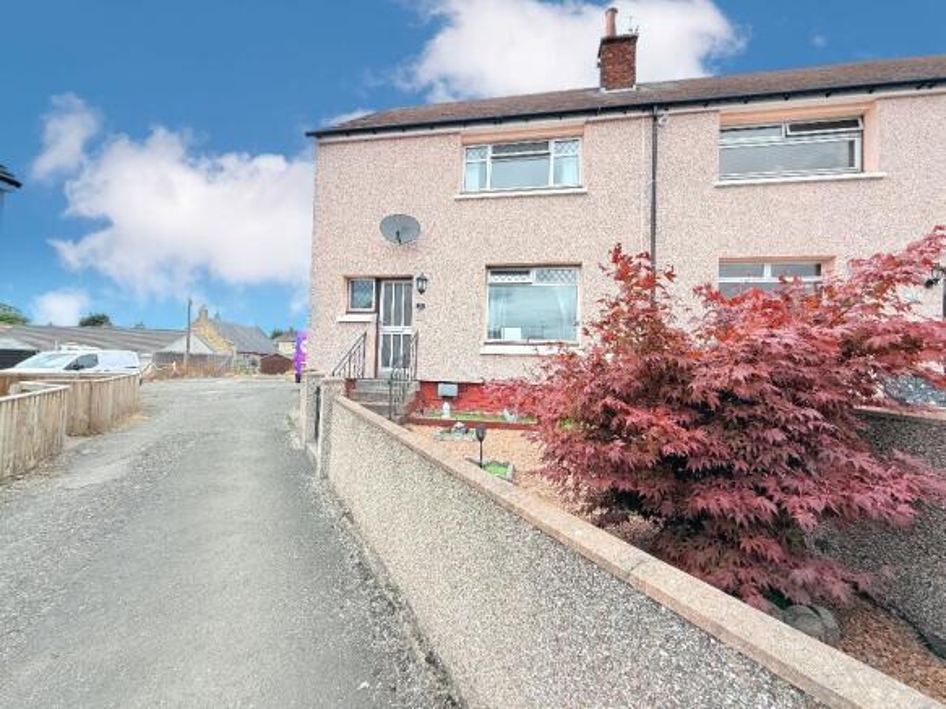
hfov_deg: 102.1
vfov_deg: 85.7
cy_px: 354
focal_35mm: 14
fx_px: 383
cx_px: 473
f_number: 2.2
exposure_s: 1/1001
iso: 50
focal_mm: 2.22
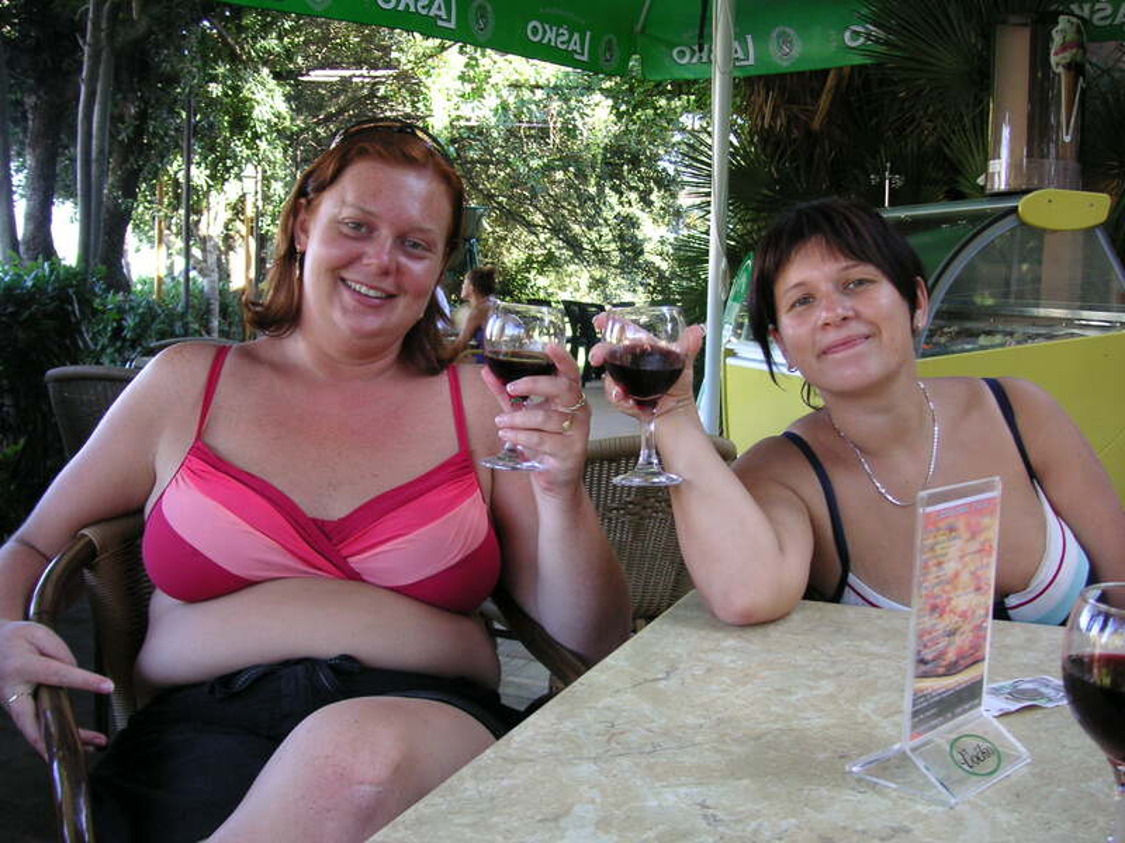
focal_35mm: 37
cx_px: 562
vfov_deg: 38.7
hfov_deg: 50.1
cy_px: 422
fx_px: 1202
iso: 64
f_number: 2.8
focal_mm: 6.1
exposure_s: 1/45
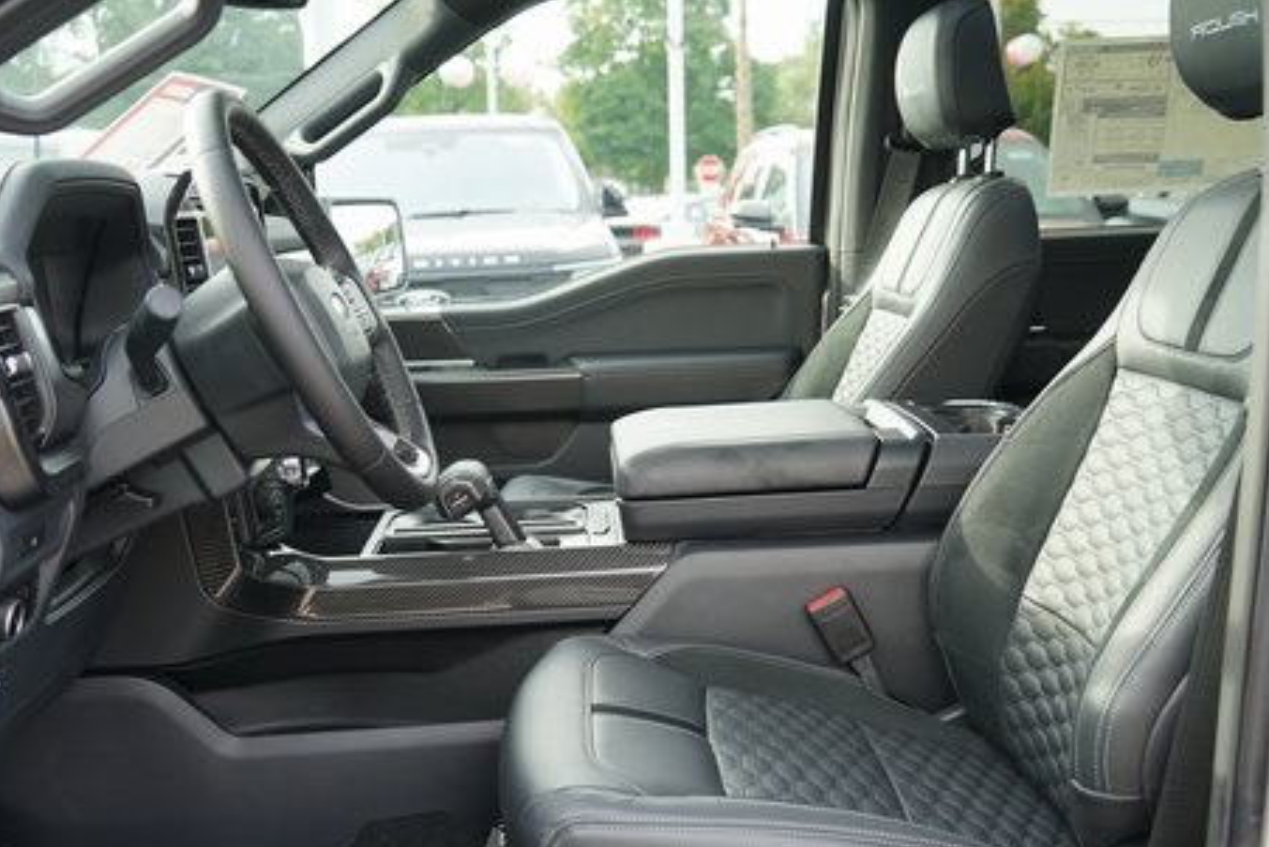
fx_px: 1551
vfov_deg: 30.5
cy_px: 508
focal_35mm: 44
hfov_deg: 44.5
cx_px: 602
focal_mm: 31
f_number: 4
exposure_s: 1/60
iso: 100
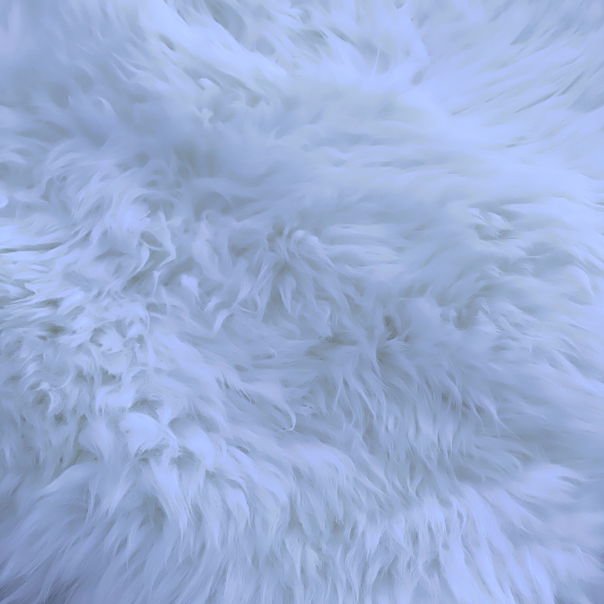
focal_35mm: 62
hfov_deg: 27.7
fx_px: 1224
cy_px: 278
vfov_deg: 27.7
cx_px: 305
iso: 20
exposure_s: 1/436
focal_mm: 6
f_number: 2
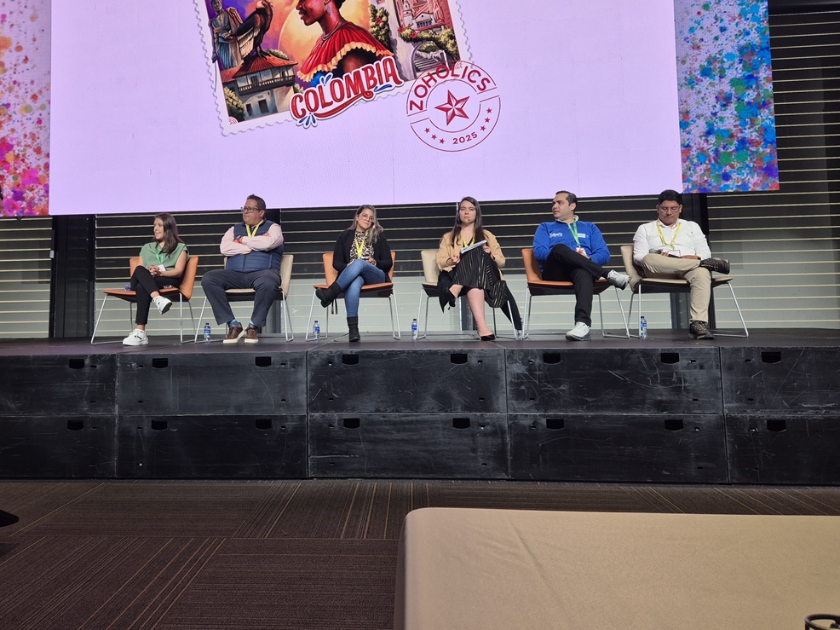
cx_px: 347
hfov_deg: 63.0
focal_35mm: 28
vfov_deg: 49.5
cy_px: 257
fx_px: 679
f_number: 1.8
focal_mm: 5.4
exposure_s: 1/53
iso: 50
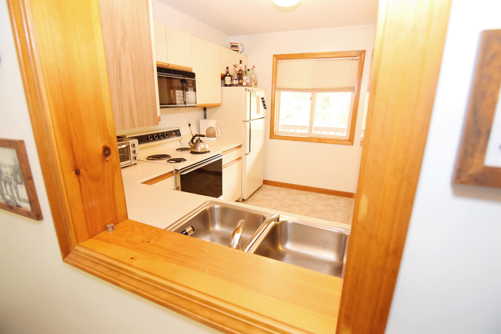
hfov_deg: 95.0
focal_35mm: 16
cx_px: 250
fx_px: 230
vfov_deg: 72.1
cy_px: 167
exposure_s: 1/60
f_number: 4
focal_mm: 11
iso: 1400
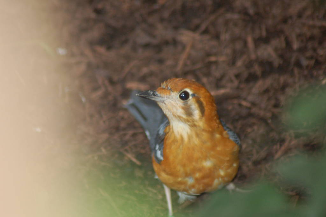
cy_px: 108
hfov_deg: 5.5
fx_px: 3393
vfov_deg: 3.7
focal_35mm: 375
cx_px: 163
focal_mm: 250
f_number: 5.3
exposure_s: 1/60
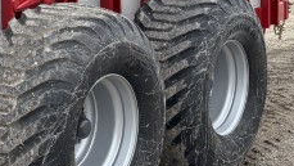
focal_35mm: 99
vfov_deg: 12.0
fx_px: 772
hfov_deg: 20.1
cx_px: -68
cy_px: -39
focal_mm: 5.96
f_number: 1.6
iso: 50
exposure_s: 1/2639
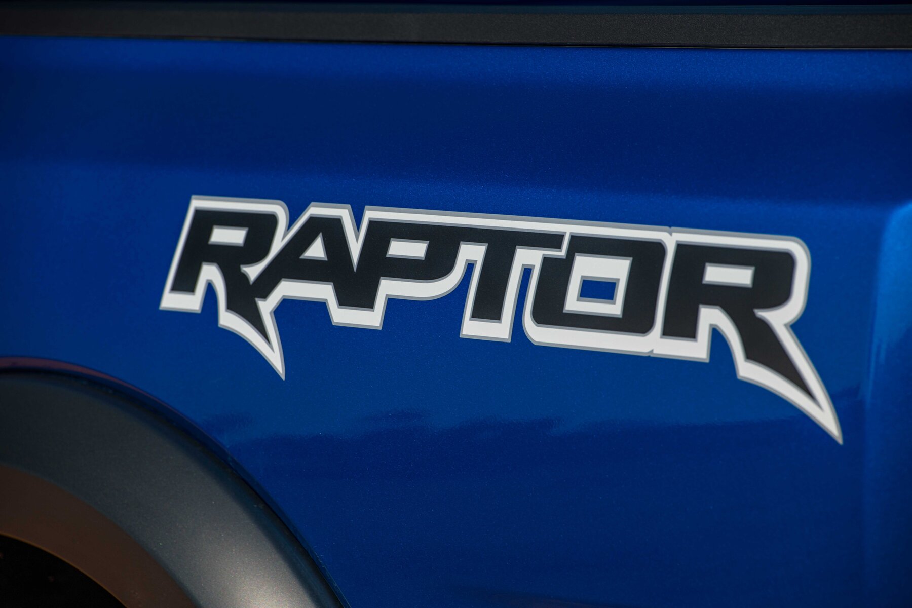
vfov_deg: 6.9
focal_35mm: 200
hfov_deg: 10.3
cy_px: 304
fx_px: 5066
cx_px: 456
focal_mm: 200
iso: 100
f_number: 8
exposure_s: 1/200
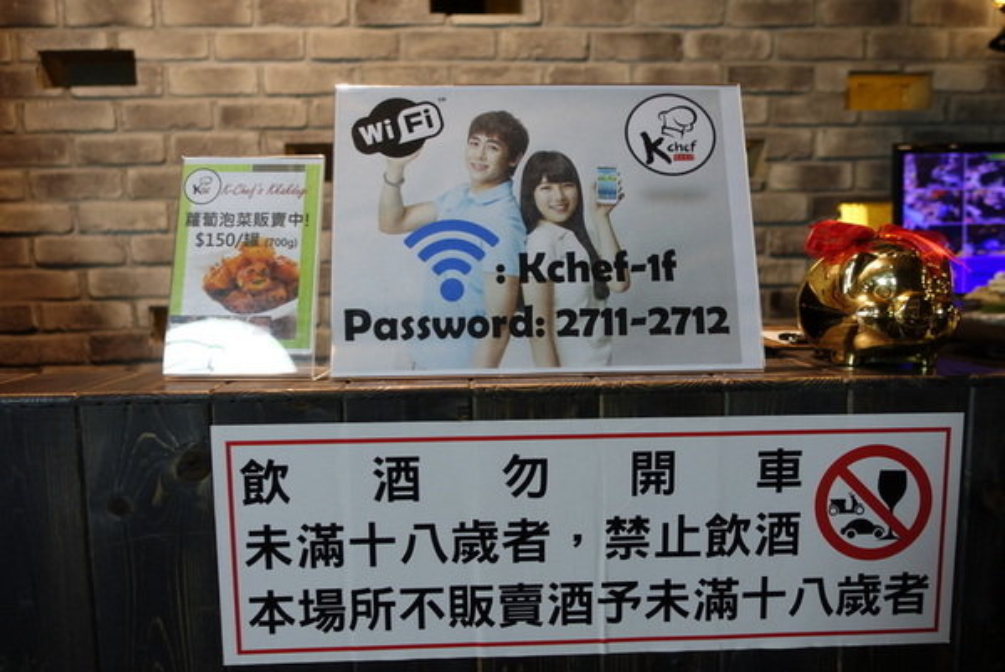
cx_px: 502
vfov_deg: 53.2
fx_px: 670
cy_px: 336
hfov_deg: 73.7
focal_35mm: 24
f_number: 1.8
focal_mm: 8.8
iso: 320
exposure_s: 1/30
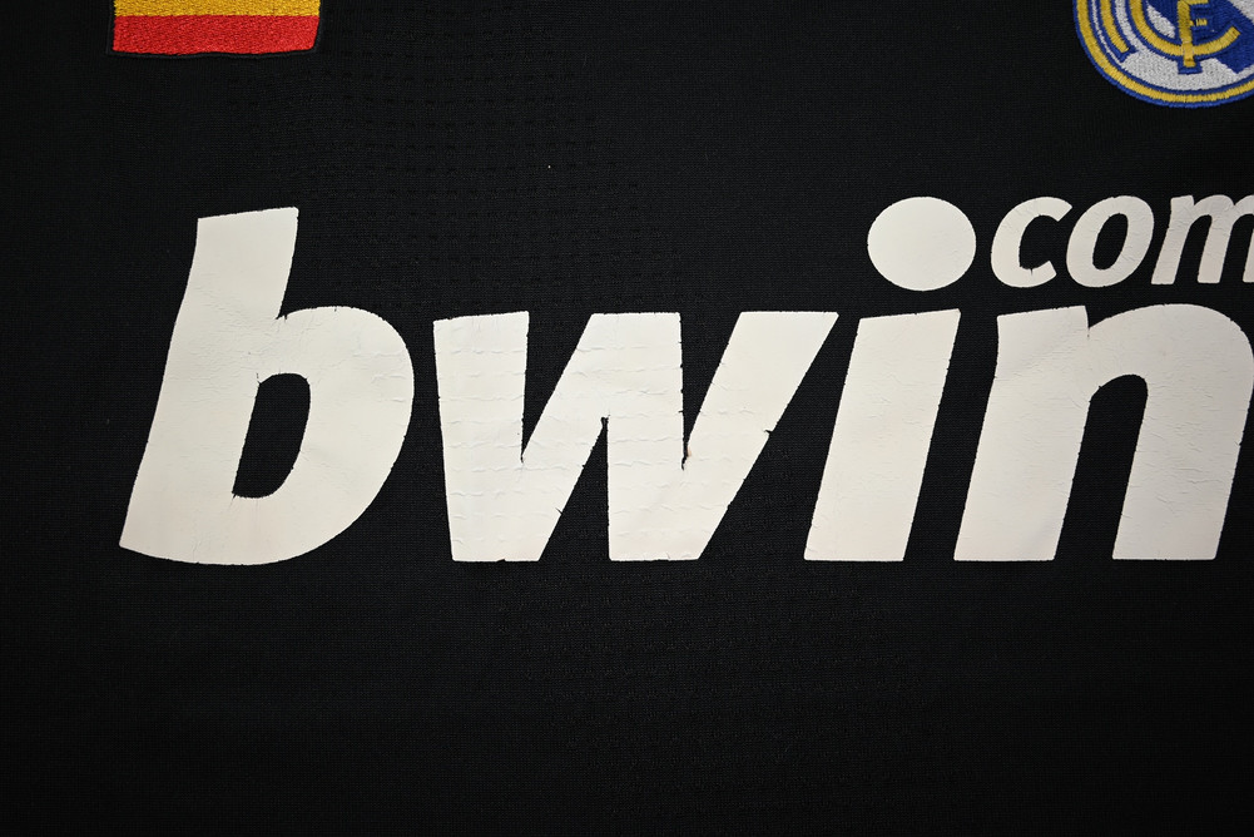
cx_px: 627
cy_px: 418
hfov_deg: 57.2
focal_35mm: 33
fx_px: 1150
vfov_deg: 40.0
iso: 200
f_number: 4.8
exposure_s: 1/125
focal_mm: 33
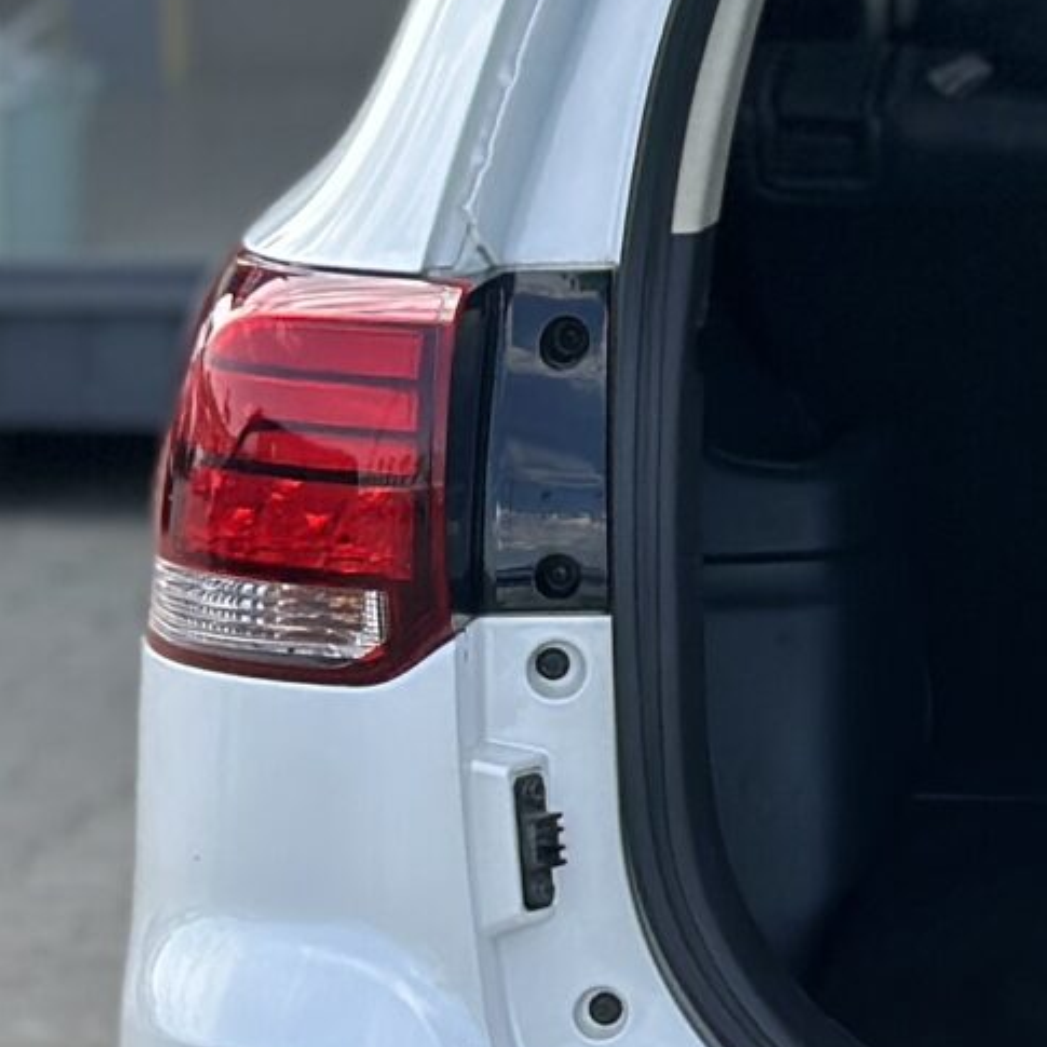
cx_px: 1723
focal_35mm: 224
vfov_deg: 7.8
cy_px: 173
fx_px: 7665
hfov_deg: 7.6
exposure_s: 1/1289
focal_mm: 6.86
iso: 80
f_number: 1.78
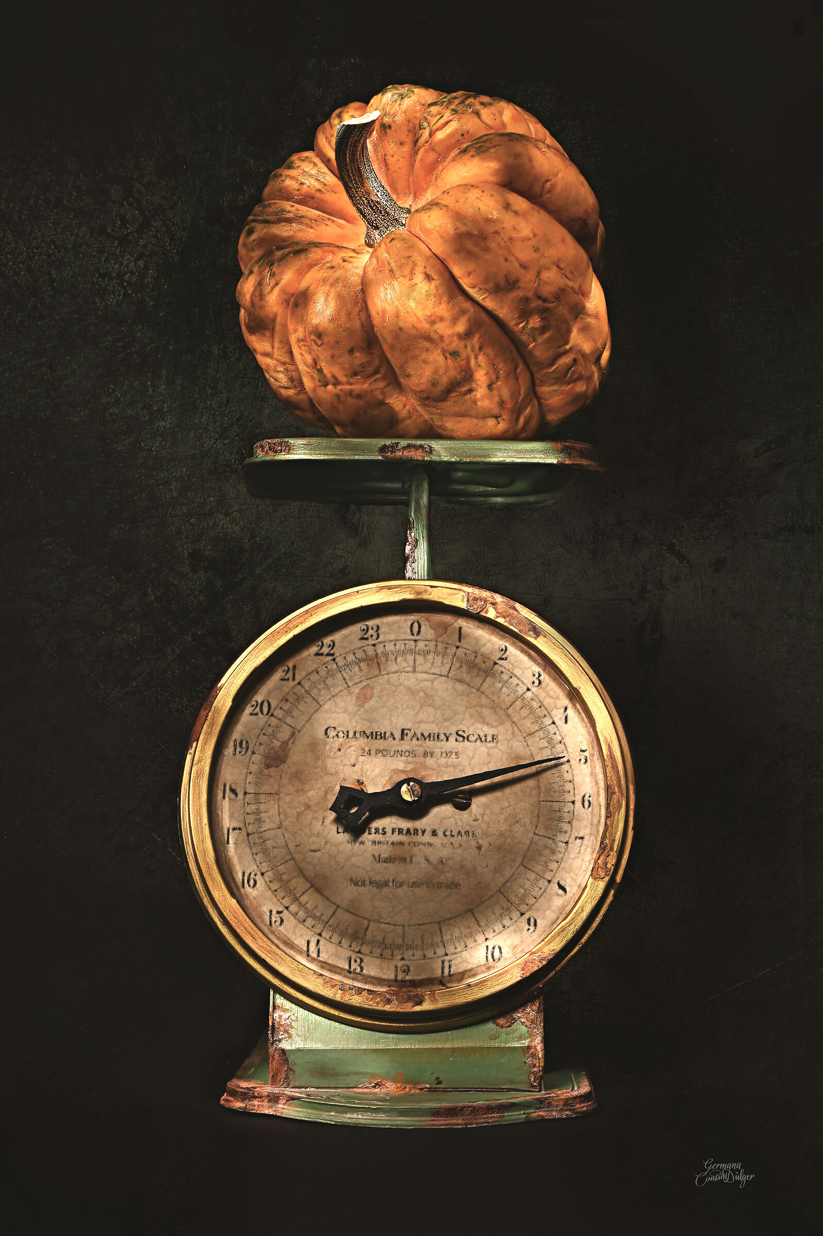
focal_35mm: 65
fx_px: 2232
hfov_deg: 20.9
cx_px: 412
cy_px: 618
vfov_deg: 31.0
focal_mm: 65
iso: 100
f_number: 22
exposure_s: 30
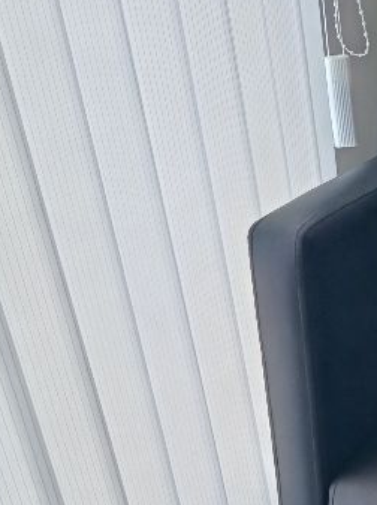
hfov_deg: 18.5
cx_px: 510
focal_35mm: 73
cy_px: 486
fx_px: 1062
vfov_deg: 25.6
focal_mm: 5.24
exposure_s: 1/100
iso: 143
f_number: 1.7
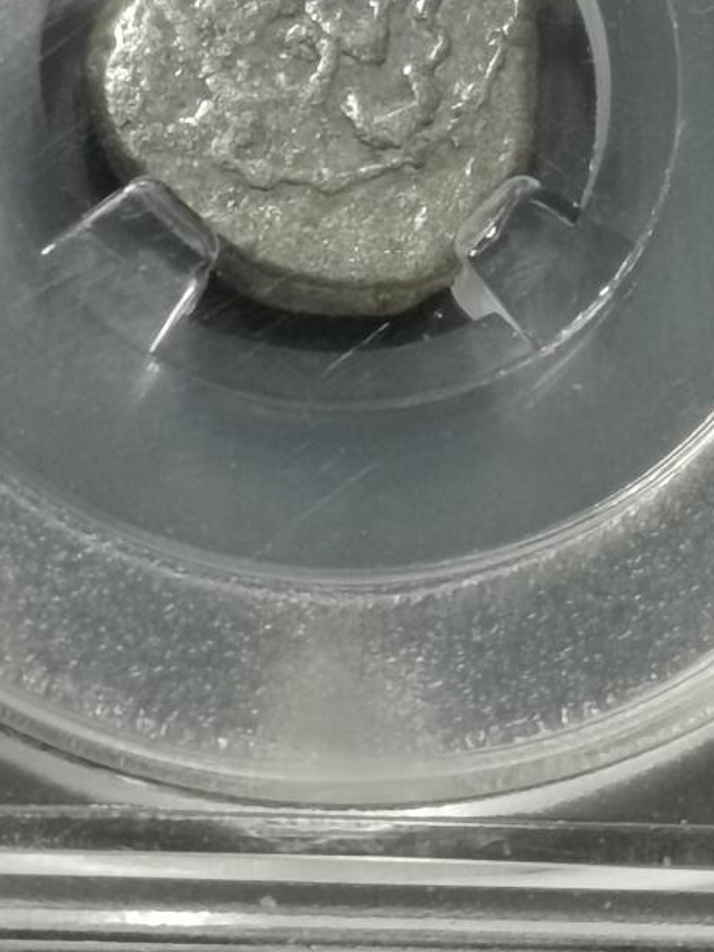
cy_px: -336
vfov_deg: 9.5
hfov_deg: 7.3
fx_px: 5583
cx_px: 314
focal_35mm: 203
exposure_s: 1/100
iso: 100
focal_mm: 5.58
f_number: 1.8
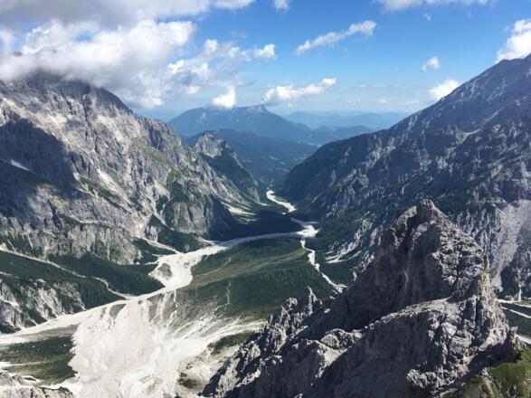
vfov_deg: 48.2
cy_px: 199
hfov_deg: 61.7
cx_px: 266
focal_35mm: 29
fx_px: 445
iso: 25
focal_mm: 4.15
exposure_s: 1/1570
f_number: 2.2
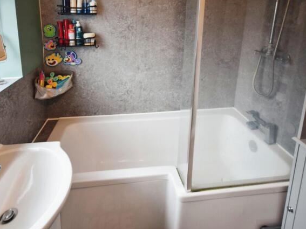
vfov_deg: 66.0
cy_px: 115
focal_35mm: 20
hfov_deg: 81.7
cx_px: 143
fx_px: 177
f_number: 4.5
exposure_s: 1/60
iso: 500
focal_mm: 12
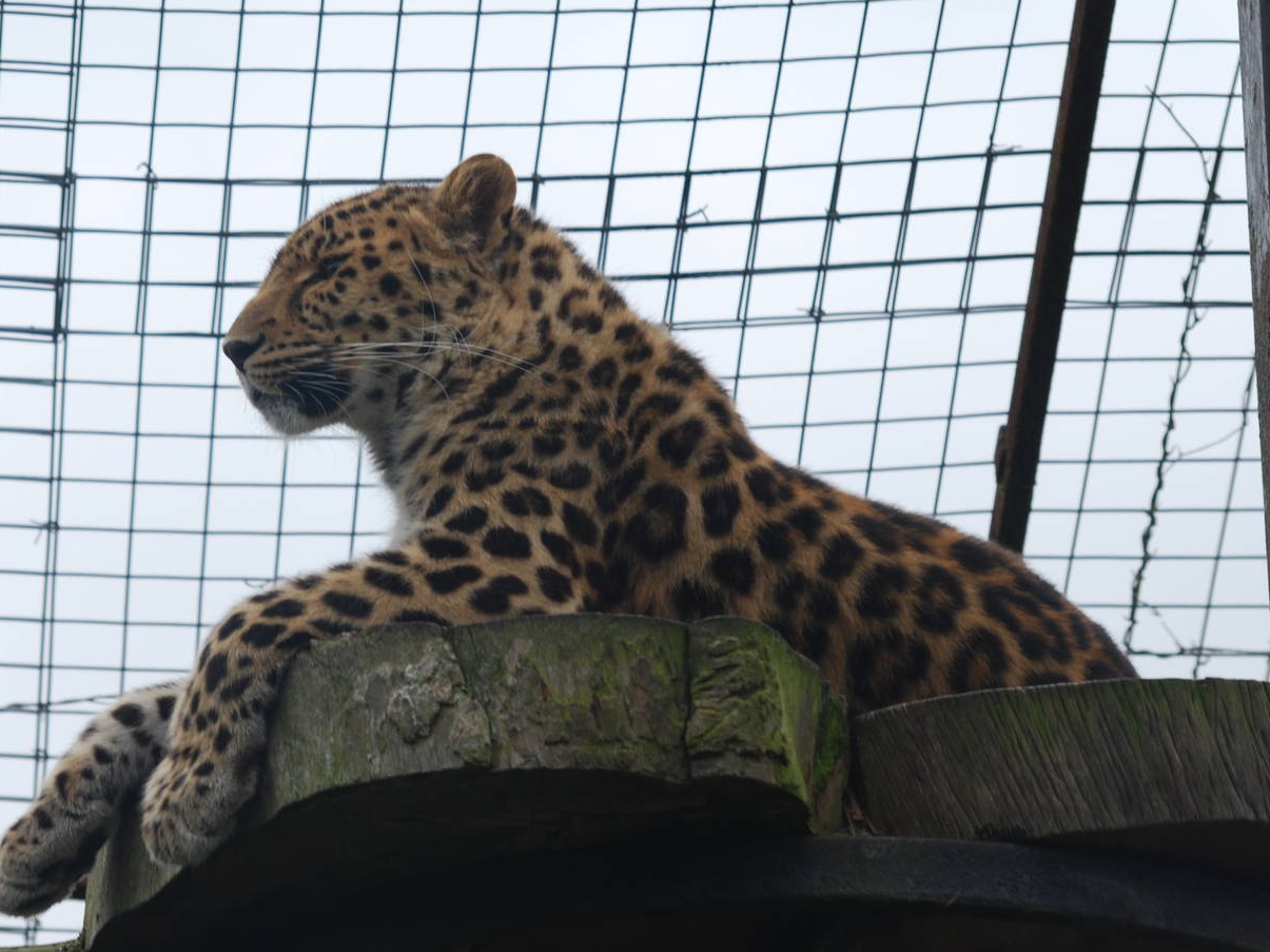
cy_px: 390
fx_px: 8582
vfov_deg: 6.3
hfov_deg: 8.5
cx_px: 443
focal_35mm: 234
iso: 200
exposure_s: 1/125
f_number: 7.1
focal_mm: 122
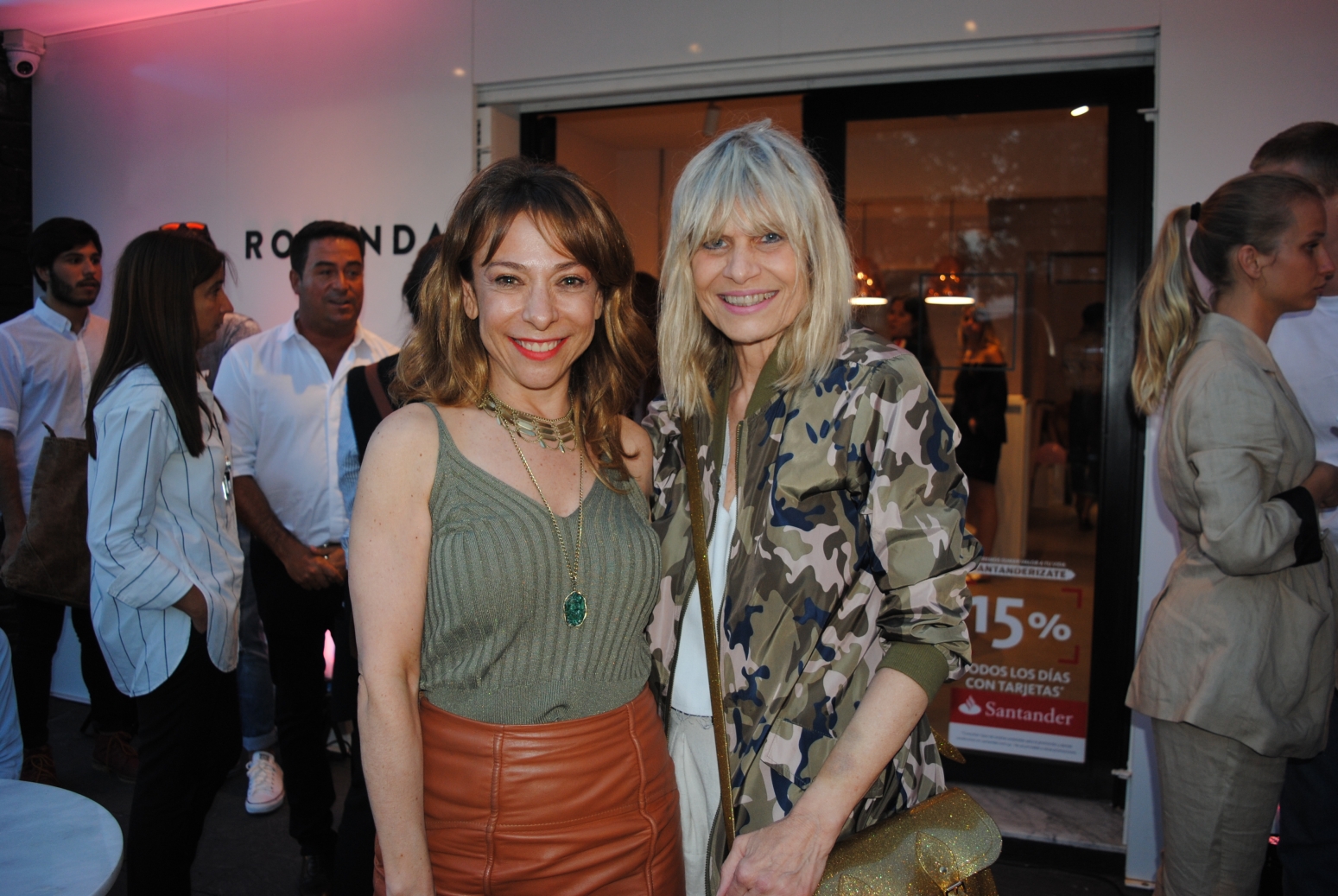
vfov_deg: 43.7
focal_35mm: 30
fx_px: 1116
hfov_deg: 61.9
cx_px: 669
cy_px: 448
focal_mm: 20
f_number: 3.5
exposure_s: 1/60
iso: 200
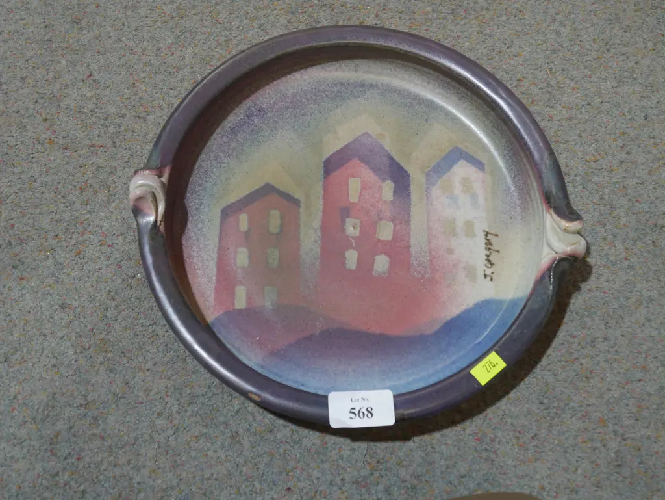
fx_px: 923
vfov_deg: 30.3
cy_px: 250
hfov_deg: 39.6
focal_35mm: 48
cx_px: 332
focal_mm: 24
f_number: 5.2
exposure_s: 1/60
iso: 500
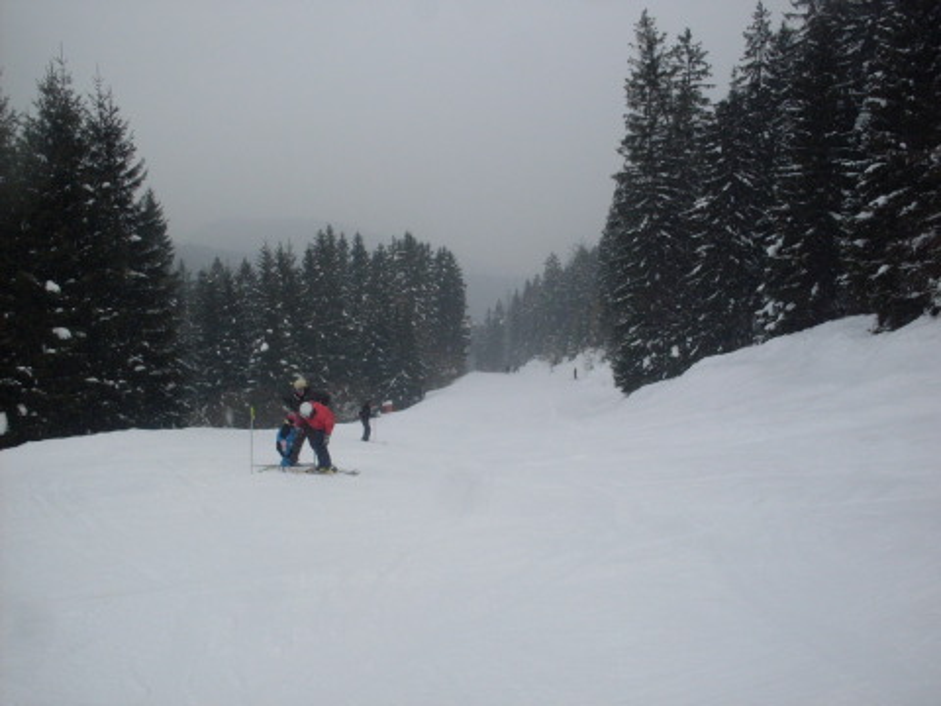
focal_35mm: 38
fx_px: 1033
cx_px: 470
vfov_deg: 37.7
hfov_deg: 49.0
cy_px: 353
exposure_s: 1/350
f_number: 8.4
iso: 80
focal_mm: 6.3
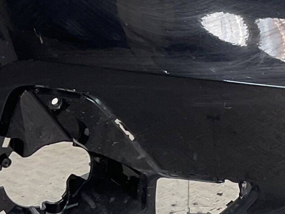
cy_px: 4
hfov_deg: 16.3
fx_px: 963
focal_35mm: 117
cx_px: 316
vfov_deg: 12.5
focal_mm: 3
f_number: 1.8
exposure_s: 1/146
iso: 16
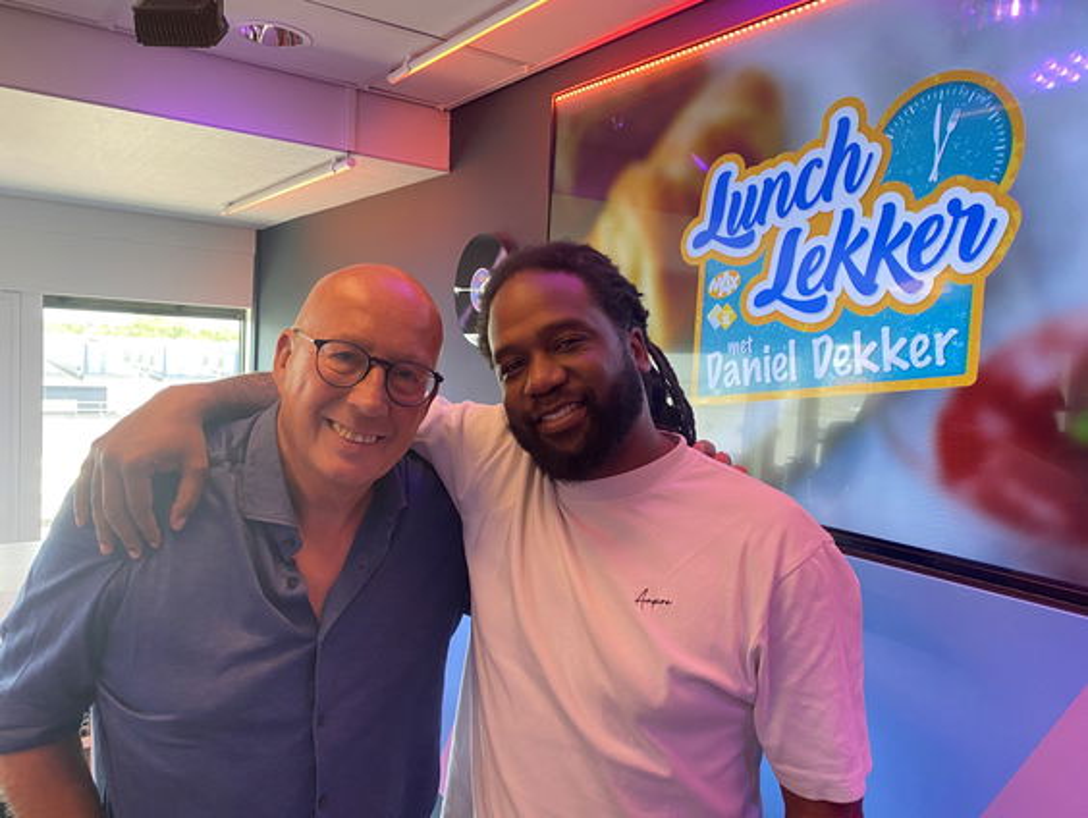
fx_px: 818
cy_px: 409
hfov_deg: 67.3
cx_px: 544
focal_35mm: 26
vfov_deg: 53.1
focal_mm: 4.25
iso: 200
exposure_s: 1/50
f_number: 1.8
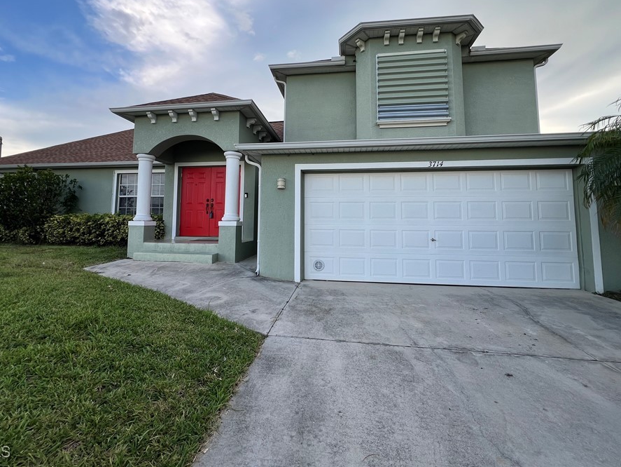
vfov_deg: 81.2
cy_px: 198
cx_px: 302
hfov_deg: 98.1
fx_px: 269
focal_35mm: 15
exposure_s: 1/279
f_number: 1.8
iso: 32
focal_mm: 1.57
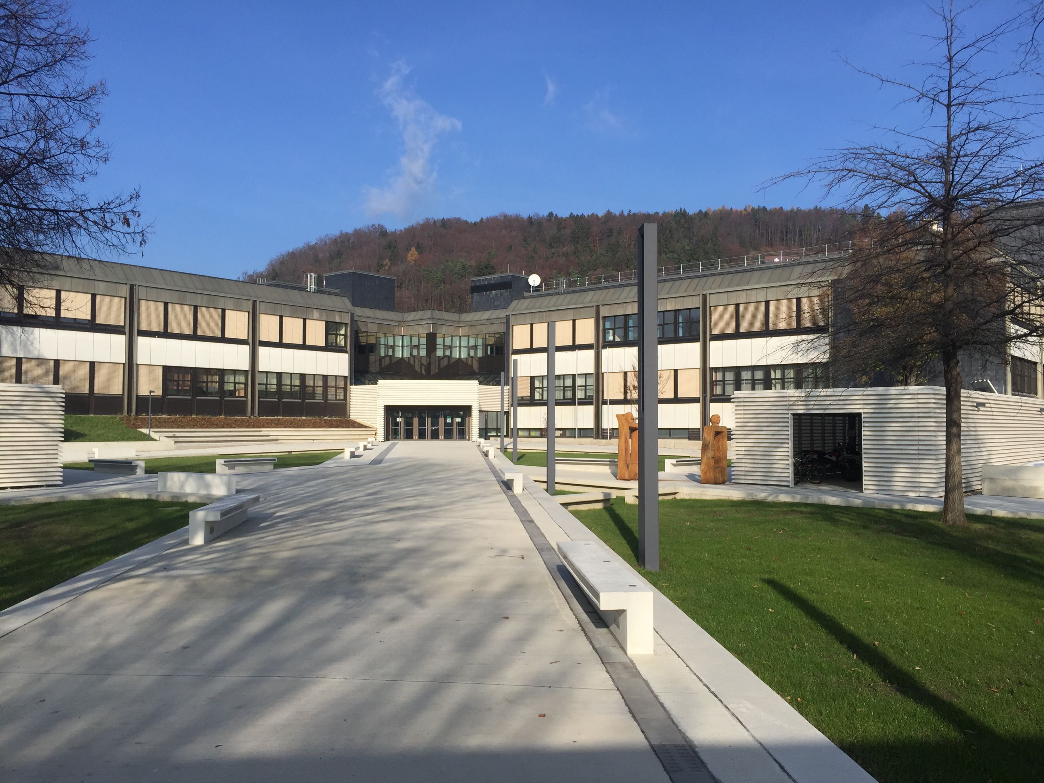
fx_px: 875
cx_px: 522
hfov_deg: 61.7
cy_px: 392
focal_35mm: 29
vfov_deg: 48.2
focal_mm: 4.15
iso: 32
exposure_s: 1/2083
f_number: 2.2
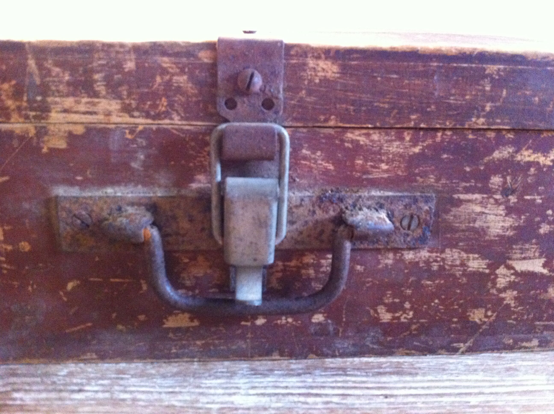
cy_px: 207
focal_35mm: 35
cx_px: 277
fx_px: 559
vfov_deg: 40.6
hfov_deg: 52.7
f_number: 2.8
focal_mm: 3.85
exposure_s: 1/17
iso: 800
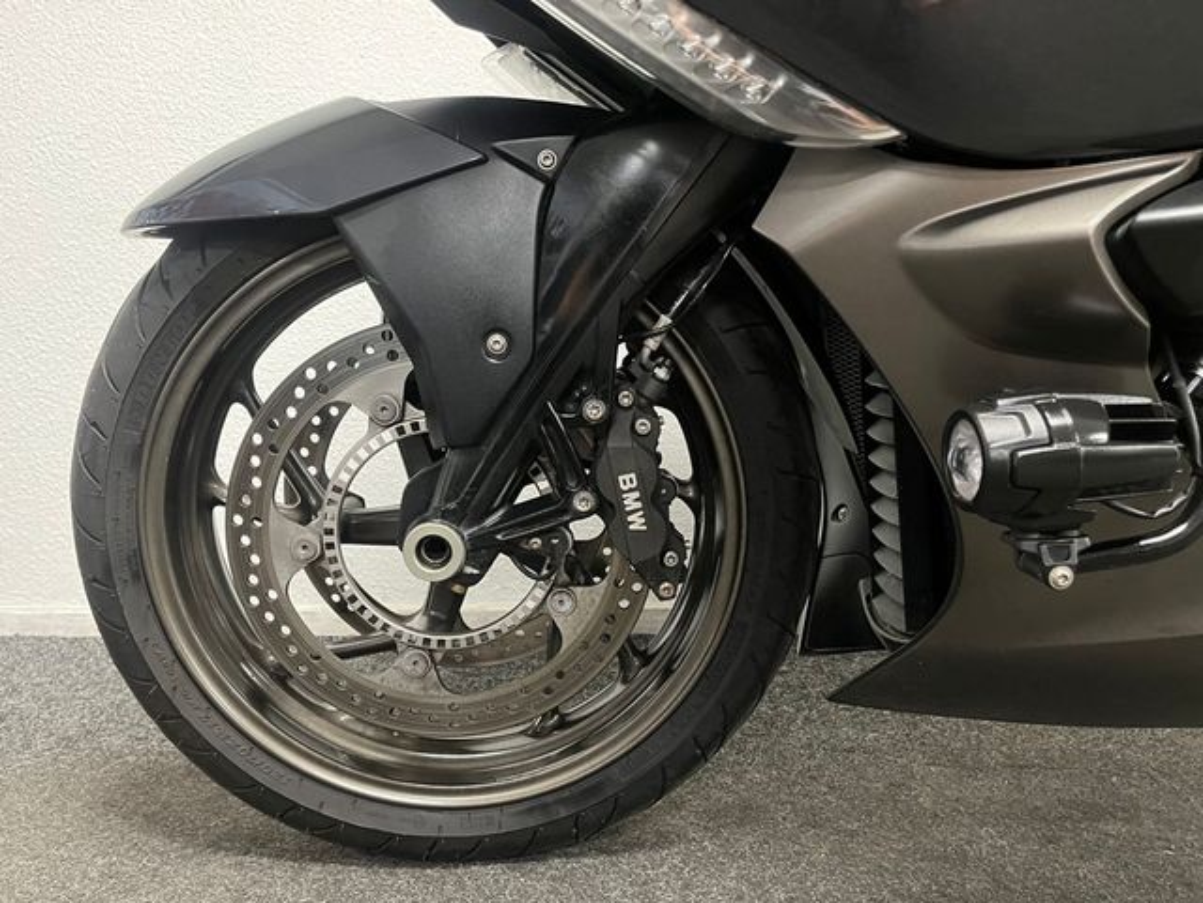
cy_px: 452
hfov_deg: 67.3
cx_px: 602
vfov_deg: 53.1
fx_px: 904
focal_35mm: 26
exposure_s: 1/25
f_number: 1.6
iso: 500
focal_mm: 5.1
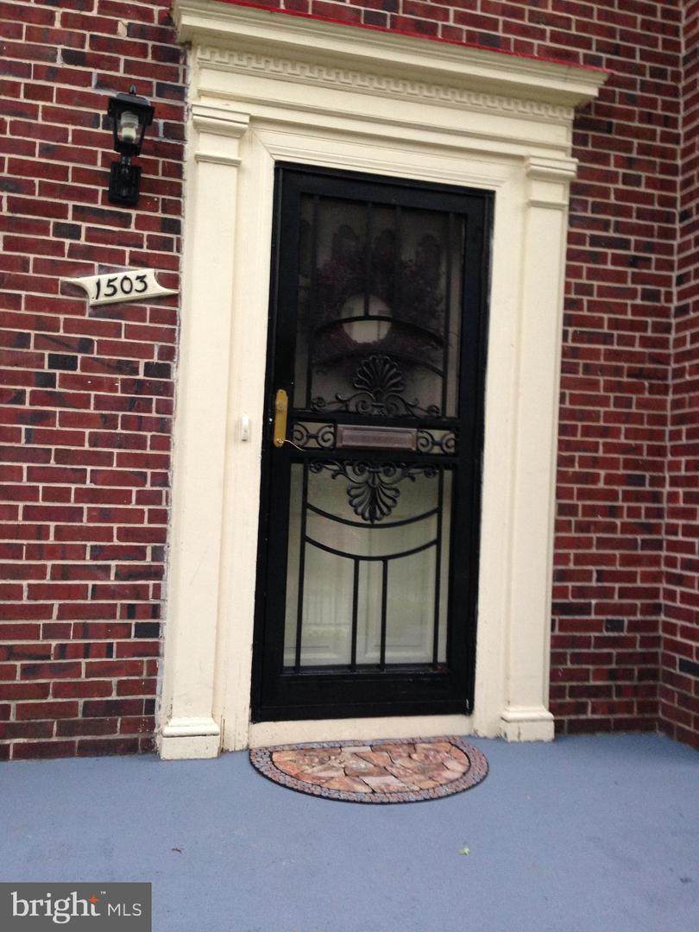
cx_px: 350
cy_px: 466
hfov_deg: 42.9
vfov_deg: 55.4
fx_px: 888
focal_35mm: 33
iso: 160
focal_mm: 4.12
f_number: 2.4
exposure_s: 1/20
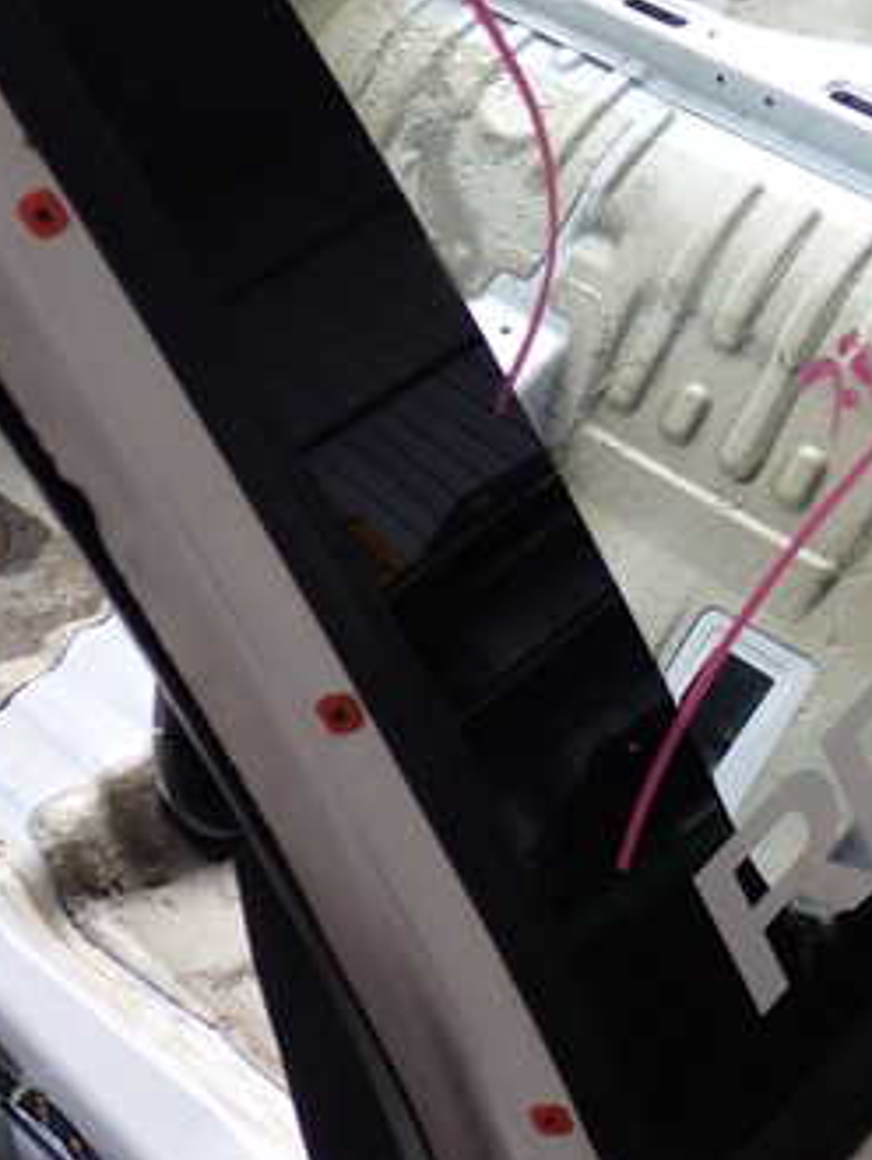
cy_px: 394
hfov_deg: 20.9
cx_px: 784
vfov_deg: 28.0
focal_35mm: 69
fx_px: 2315
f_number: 2.7
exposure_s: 1/80
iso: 100
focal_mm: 6.83
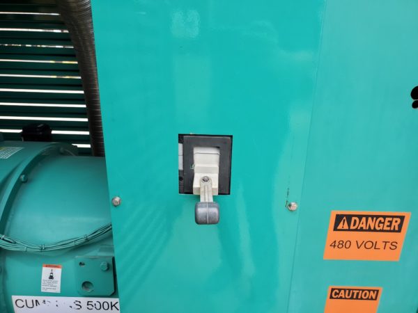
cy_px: 156
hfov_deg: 67.3
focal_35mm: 26
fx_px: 314
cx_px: 209
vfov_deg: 53.1
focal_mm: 4.3
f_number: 2.4
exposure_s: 1/184
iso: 50
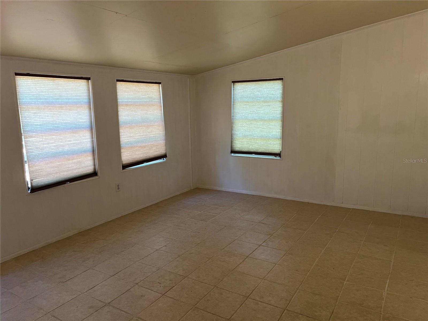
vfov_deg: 53.1
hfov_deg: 67.3
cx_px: 214
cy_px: 160
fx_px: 321
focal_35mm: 26
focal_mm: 5.1
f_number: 1.6
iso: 125
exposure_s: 1/60
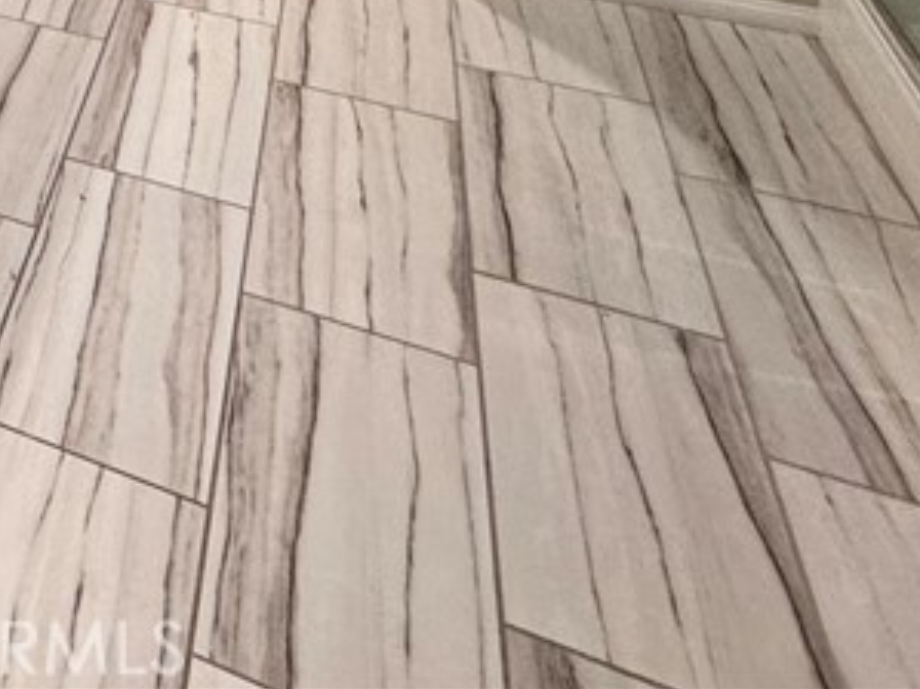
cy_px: -489
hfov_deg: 28.6
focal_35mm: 48
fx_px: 1275
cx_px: -397
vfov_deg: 21.8
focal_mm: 2.22
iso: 200
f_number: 2.2
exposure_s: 1/120
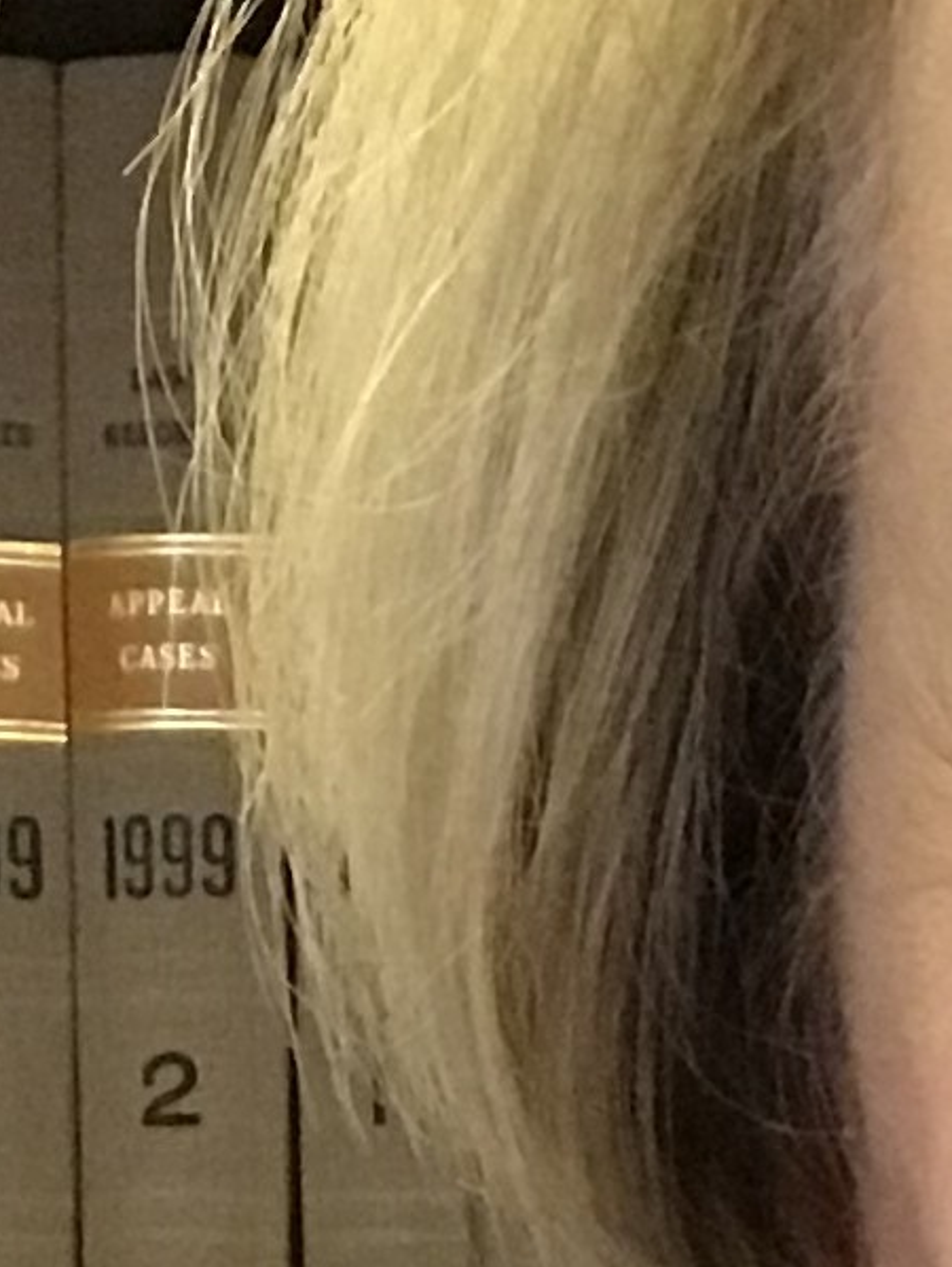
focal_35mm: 165
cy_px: 1910
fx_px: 6044
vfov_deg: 11.5
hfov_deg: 8.6
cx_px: 1832
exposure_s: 1/25
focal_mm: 2.87
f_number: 2.2
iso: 200
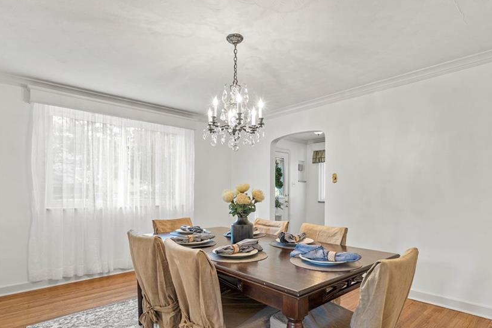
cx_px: 248
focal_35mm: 20
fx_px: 273
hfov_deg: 84.0
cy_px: 196
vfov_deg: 61.4
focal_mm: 16
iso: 250
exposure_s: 1/2.5
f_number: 9
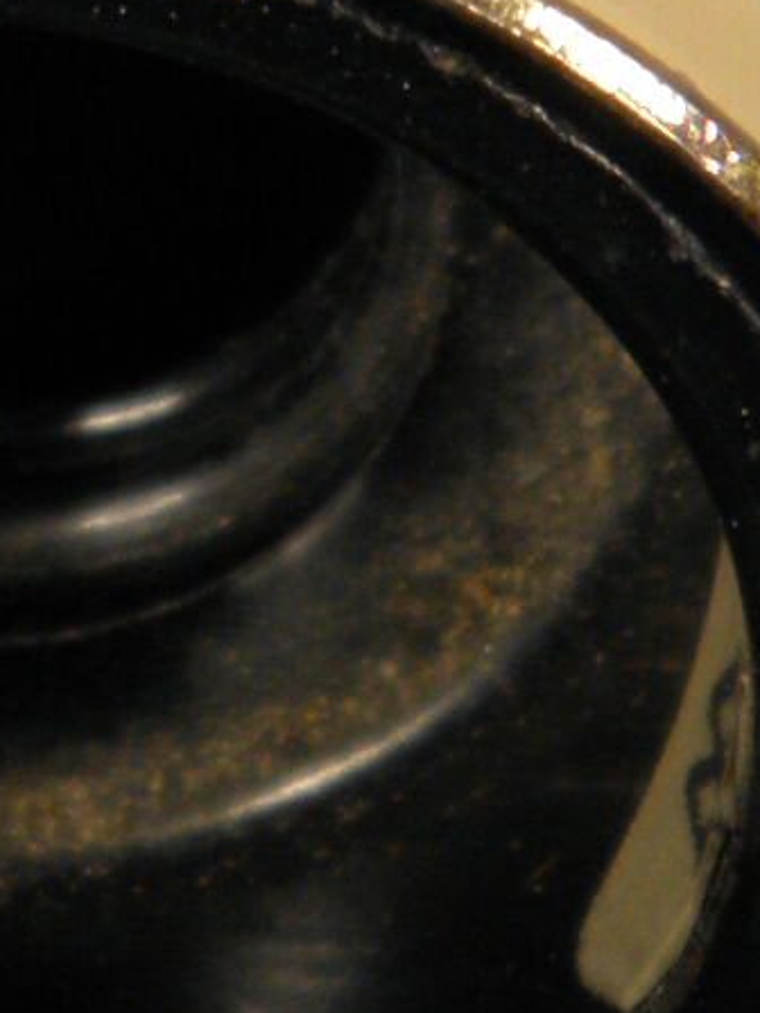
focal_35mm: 457
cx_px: -127
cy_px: -172
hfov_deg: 3.2
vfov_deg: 4.3
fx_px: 13378
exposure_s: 1/50
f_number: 4.4
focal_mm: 14.3
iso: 100
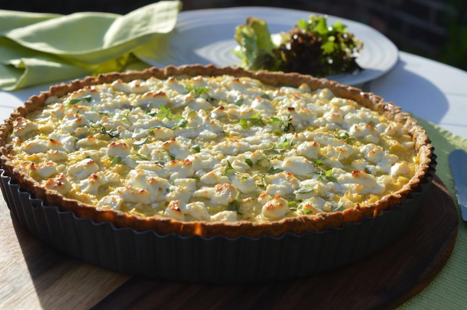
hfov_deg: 33.4
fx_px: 777
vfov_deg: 22.6
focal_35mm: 60
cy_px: 155
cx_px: 234
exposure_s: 1/200
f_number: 7.1
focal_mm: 40
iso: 100
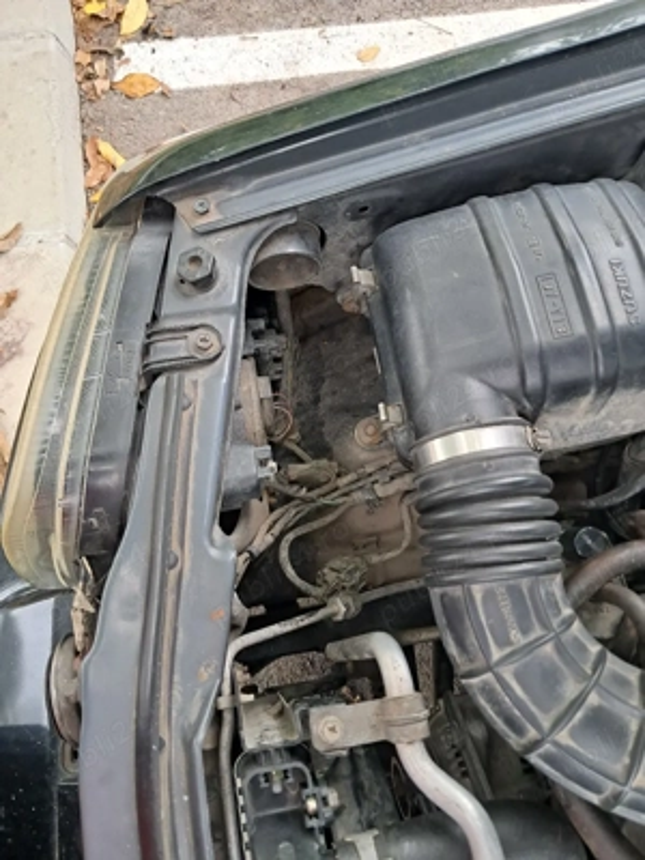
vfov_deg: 65.3
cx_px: 322
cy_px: 430
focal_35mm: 27
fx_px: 671
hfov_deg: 51.4
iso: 64
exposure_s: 1/50
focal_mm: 4
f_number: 1.8
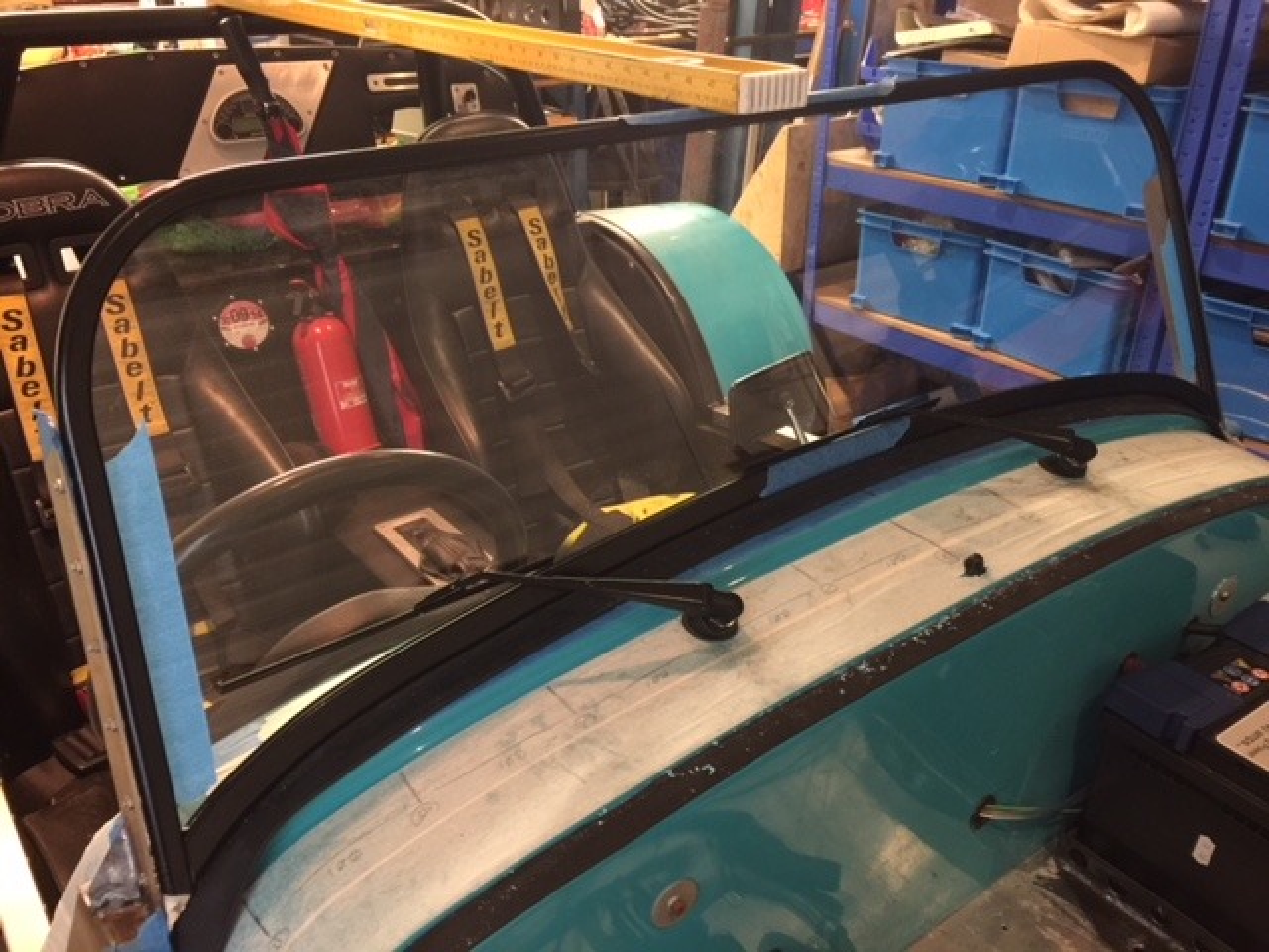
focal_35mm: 29
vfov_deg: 48.2
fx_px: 1063
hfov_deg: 61.7
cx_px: 634
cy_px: 476
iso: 100
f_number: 2.2
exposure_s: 1/10
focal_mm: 4.15
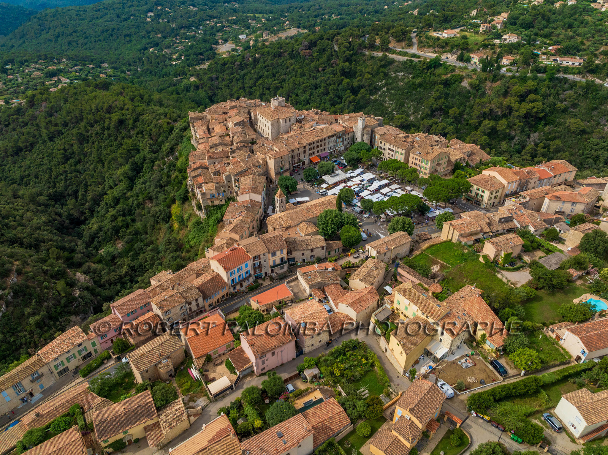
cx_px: 304
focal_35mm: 24
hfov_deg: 71.6
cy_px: 228
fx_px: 421
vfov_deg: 56.8
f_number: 8
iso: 200
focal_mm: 12.3
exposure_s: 1/40
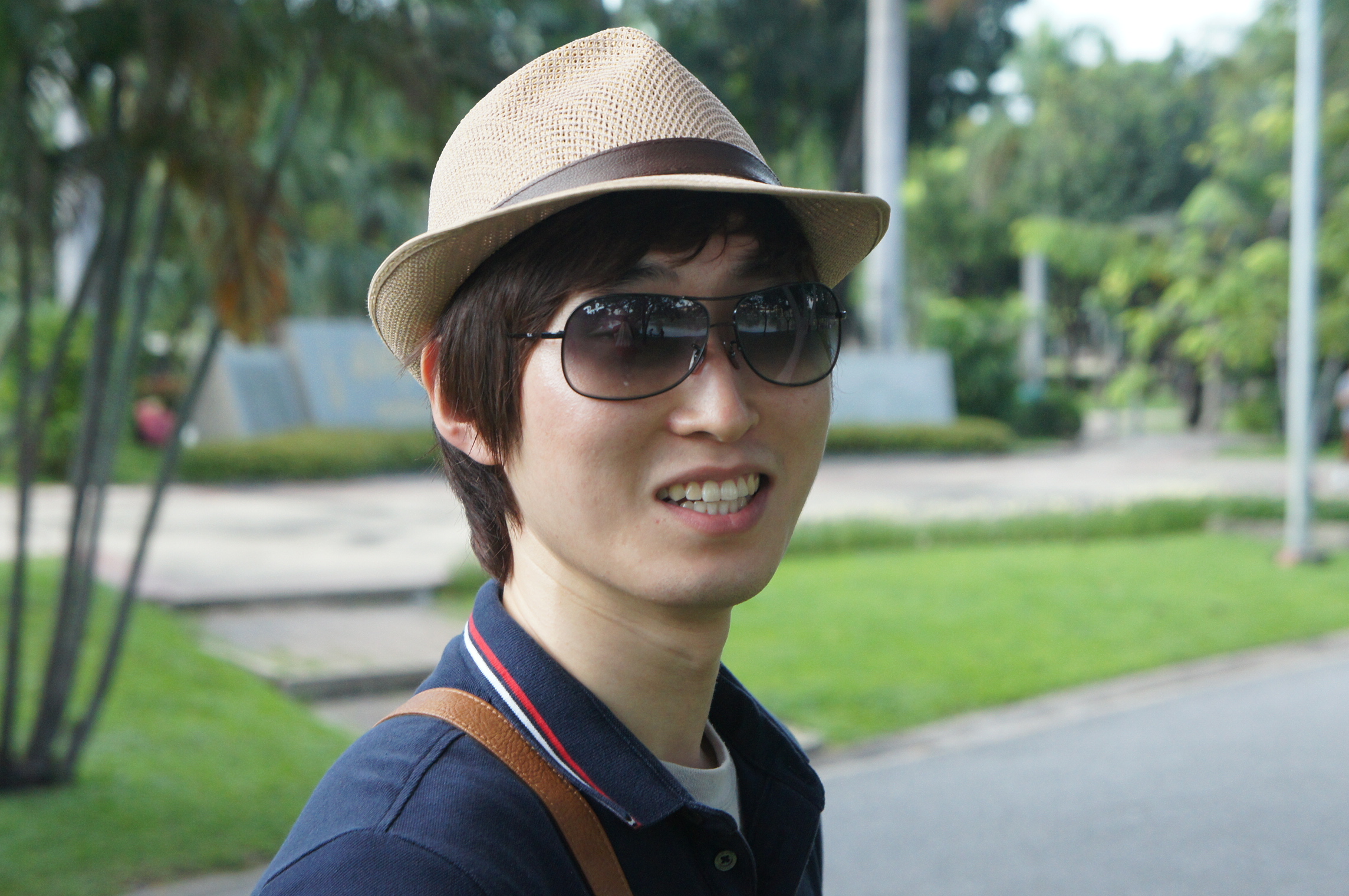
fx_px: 3032
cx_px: 674
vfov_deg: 16.8
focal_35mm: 81
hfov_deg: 25.1
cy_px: 448
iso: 1250
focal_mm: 54
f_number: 5.6
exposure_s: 1/100
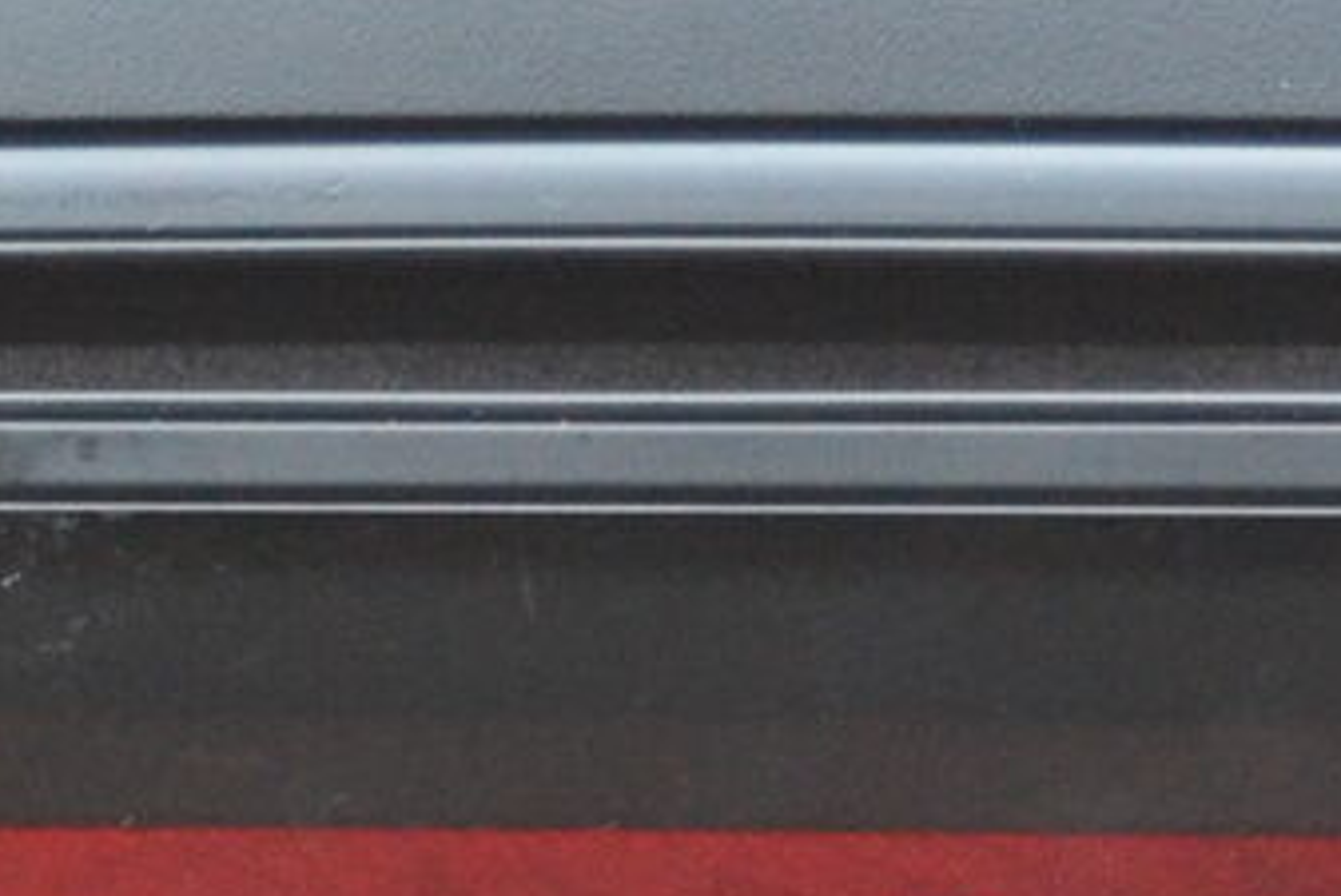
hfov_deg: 6.9
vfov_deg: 4.5
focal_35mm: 299
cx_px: 816
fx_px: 11136
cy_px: 2031
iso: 1600
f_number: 4.5
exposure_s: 1/60
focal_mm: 35
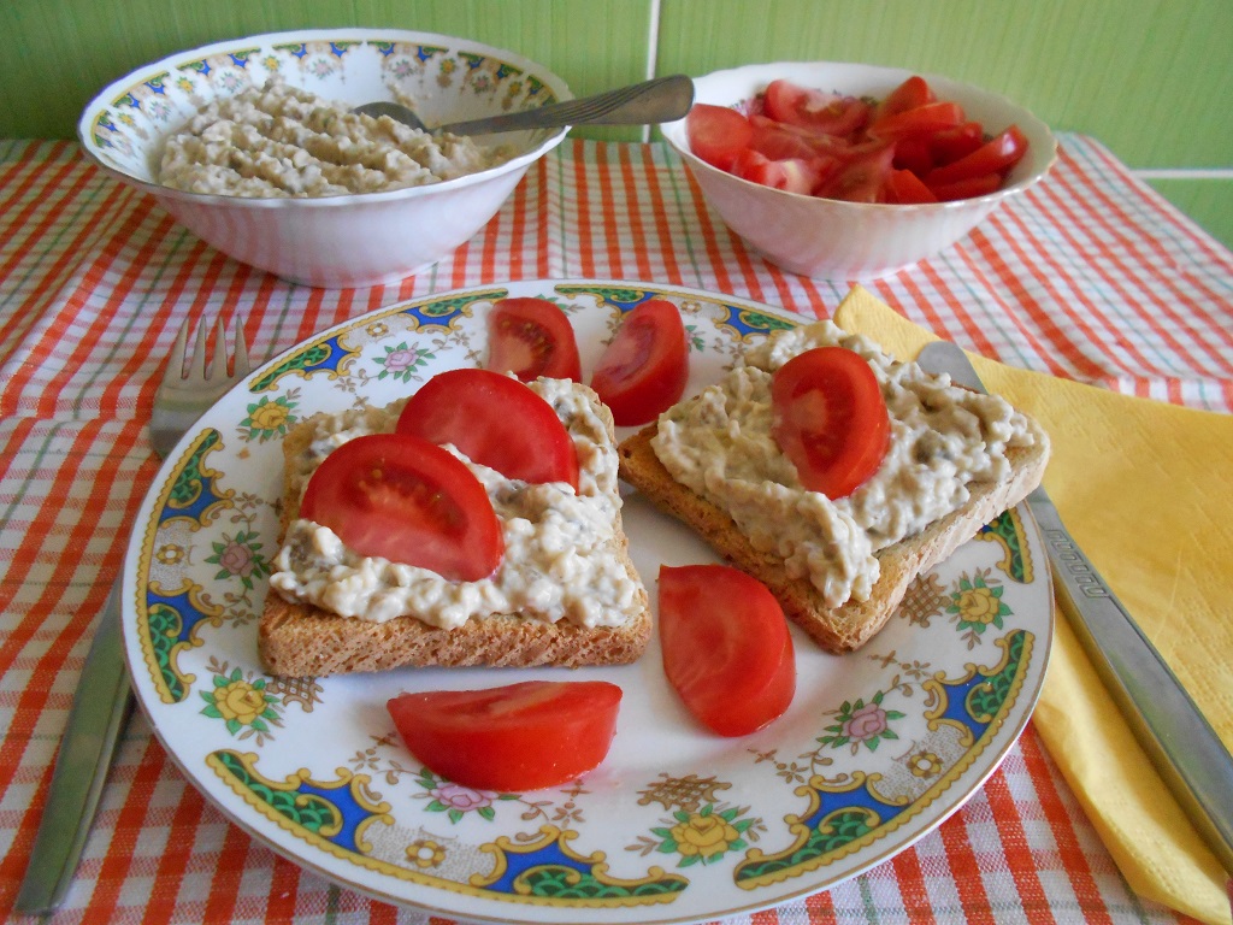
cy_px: 462
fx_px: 926
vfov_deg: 53.1
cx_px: 616
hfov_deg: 67.3
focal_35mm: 26
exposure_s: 1/100
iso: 800
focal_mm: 4.6
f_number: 3.2
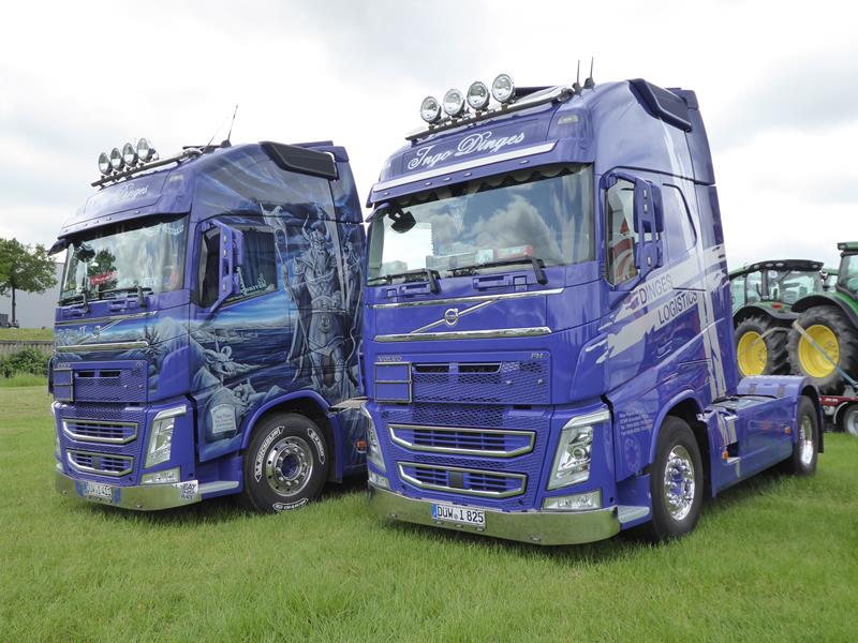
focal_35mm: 29
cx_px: 429
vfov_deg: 48.2
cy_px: 322
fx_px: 719
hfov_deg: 61.7
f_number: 3.5
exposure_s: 1/500
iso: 200
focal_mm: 5
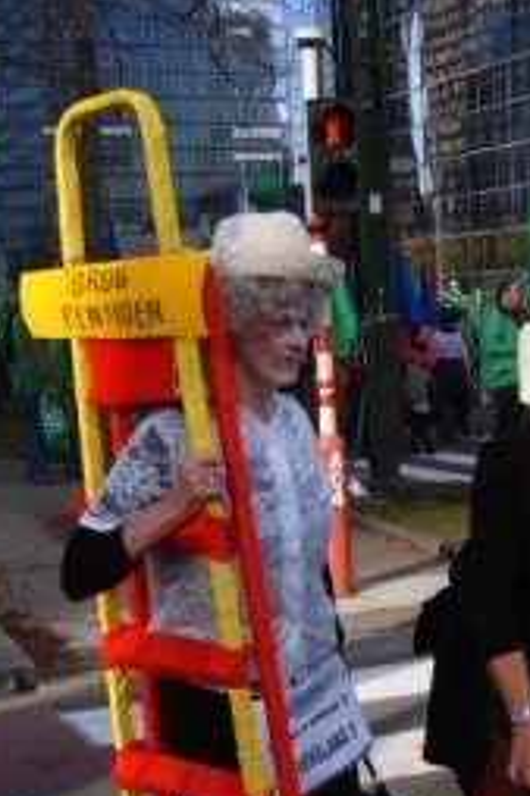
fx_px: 1437
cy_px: 492
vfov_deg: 30.9
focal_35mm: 65
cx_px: 431
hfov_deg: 20.6
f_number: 6
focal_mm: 6.2
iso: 50
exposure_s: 1/125
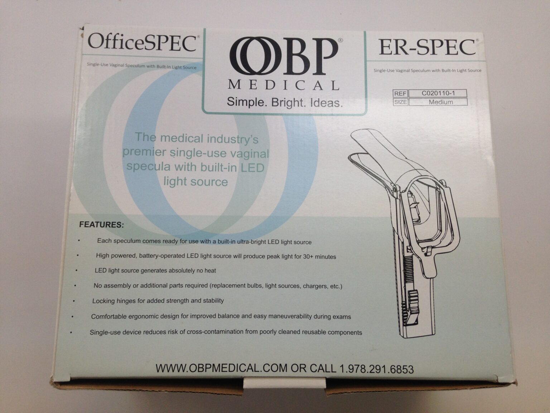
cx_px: 275
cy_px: 206
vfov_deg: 42.9
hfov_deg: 55.4
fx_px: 524
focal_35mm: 33
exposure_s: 1/120
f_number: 2.4
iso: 80
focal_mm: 4.12
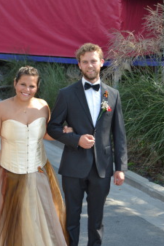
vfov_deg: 20.8
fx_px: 670
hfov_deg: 13.9
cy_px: 162
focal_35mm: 98
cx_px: 60
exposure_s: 1/125
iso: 140
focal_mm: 46
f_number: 5.6
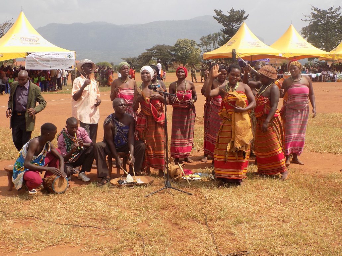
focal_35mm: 46
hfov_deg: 41.2
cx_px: 171
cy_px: 128
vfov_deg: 31.5
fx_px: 454
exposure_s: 1/800
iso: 80
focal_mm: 8.1
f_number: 3.7
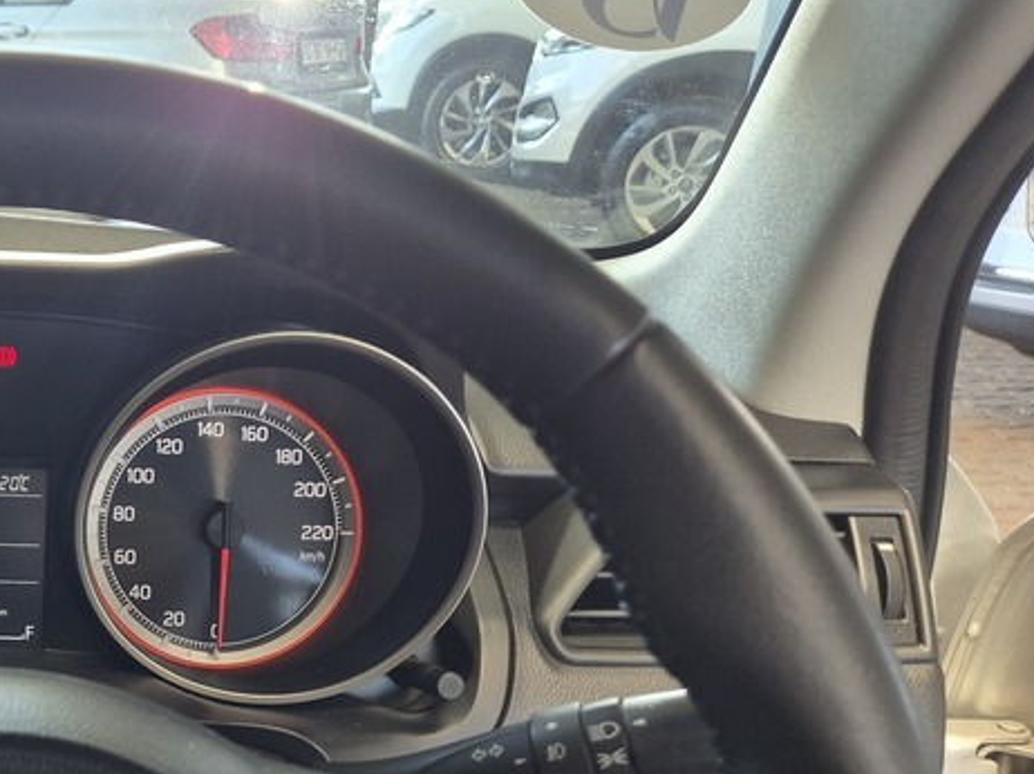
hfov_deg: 33.6
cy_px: 615
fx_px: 1523
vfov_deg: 28.0
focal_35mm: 51
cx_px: -47
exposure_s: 1/180
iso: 160
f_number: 1.8
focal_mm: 5.4
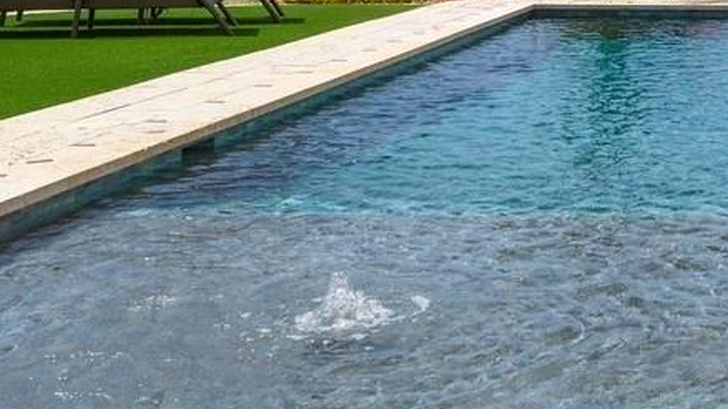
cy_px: -79
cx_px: 786
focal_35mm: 71
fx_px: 1370
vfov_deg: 16.3
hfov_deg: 27.4
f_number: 8
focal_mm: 29
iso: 250
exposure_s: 1/800
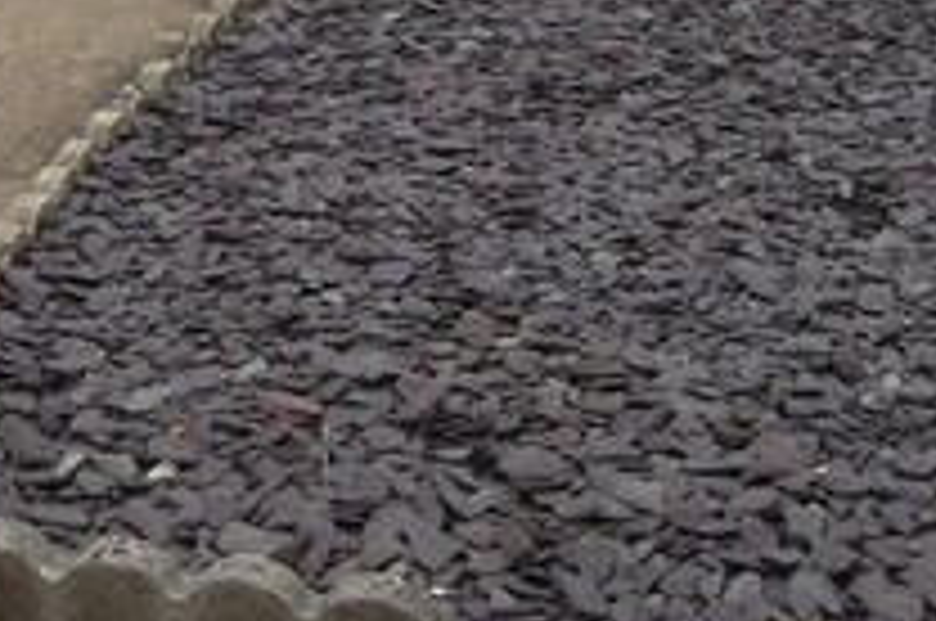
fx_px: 1921
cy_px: -389
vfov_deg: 16.3
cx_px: 364
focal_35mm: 74
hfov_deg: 27.3
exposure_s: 1/200
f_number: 10
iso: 125
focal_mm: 10
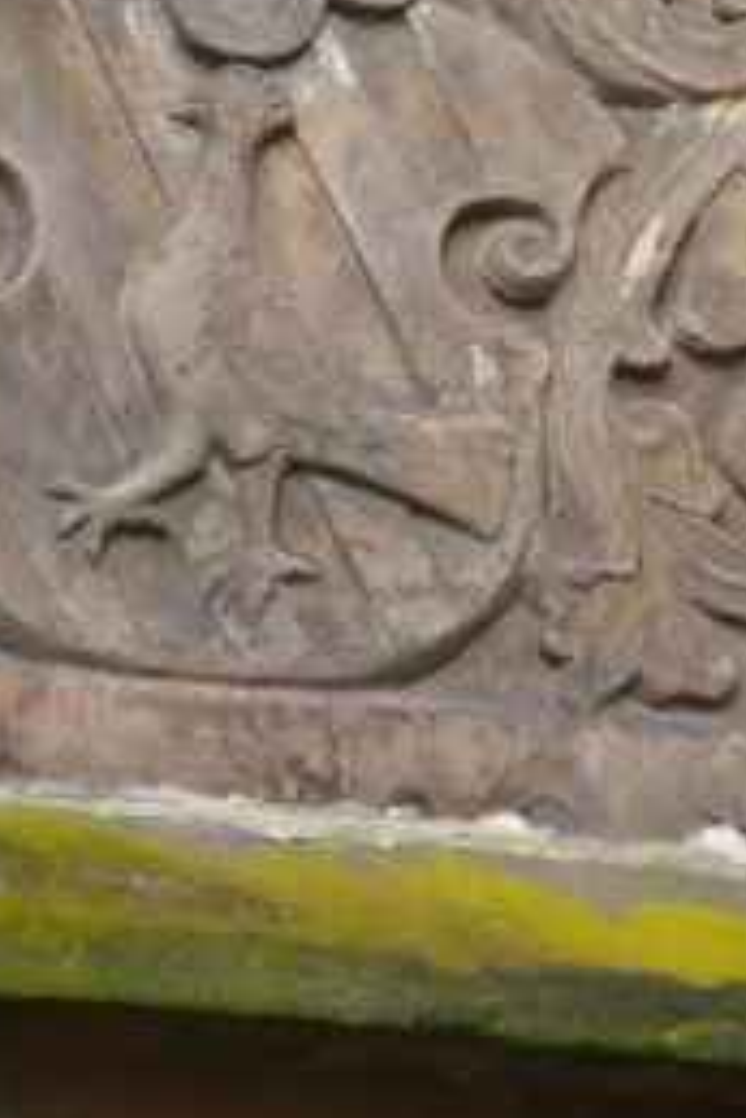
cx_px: 367
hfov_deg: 1.2
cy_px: -86
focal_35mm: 1189
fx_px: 36906
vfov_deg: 1.7
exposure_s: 1/100
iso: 400
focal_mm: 60
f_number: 5.9
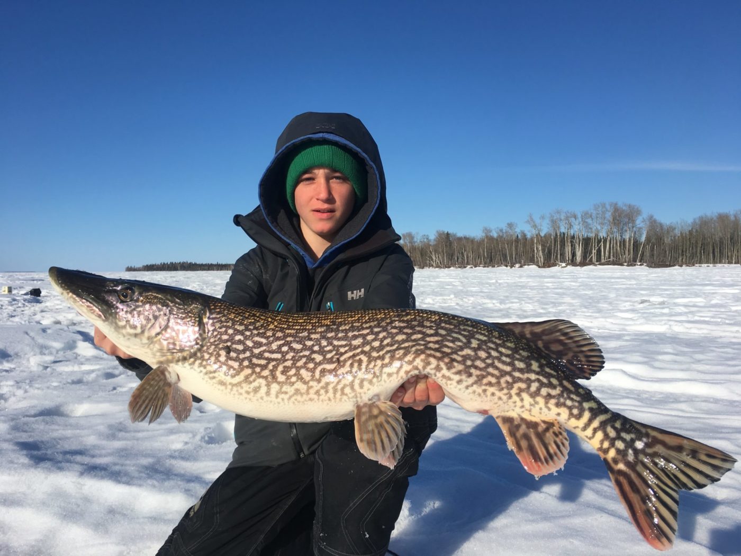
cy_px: 278
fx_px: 621
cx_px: 370
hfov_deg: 61.7
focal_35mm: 29
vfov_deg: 48.2
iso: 25
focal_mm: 4.15
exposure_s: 1/2849
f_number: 2.2
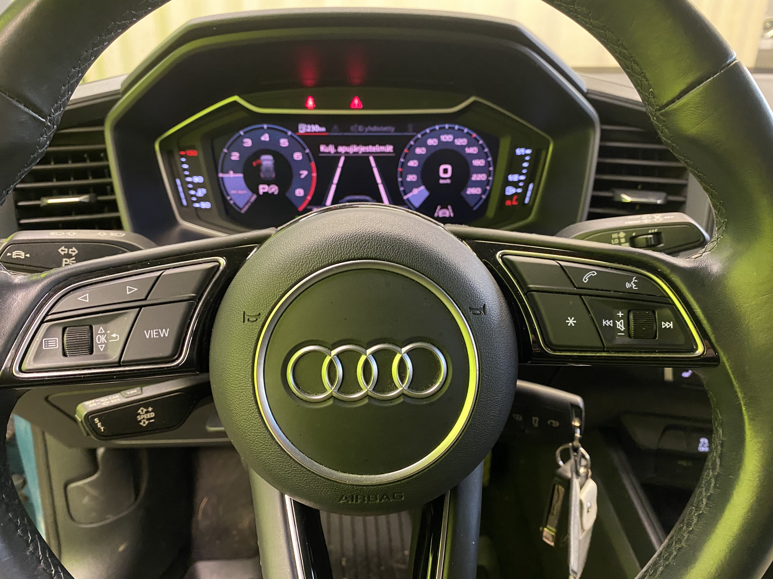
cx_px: 386
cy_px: 290
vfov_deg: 53.1
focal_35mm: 26
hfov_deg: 67.3
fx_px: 581
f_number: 1.8
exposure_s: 1/33
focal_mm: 4.25
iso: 500
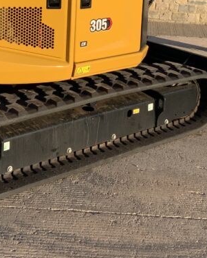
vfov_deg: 23.6
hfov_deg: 19.9
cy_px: -4
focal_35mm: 77
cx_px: 85
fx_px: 589
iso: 16
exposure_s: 1/944
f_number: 1.8
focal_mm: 3
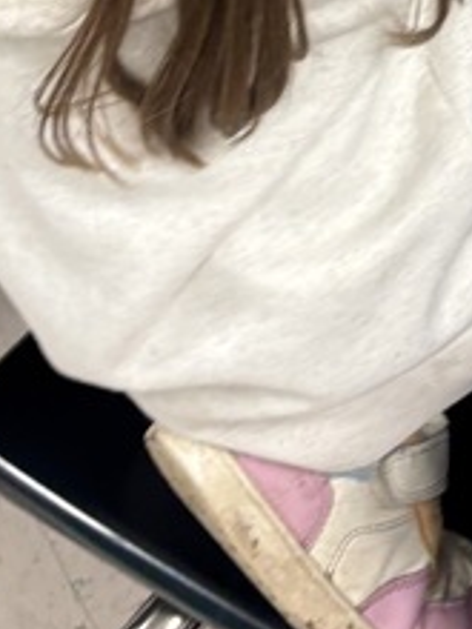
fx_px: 2200
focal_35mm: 121
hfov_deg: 12.0
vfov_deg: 14.5
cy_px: -460
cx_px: 558
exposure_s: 1/60
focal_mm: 5.96
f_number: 1.6
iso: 100
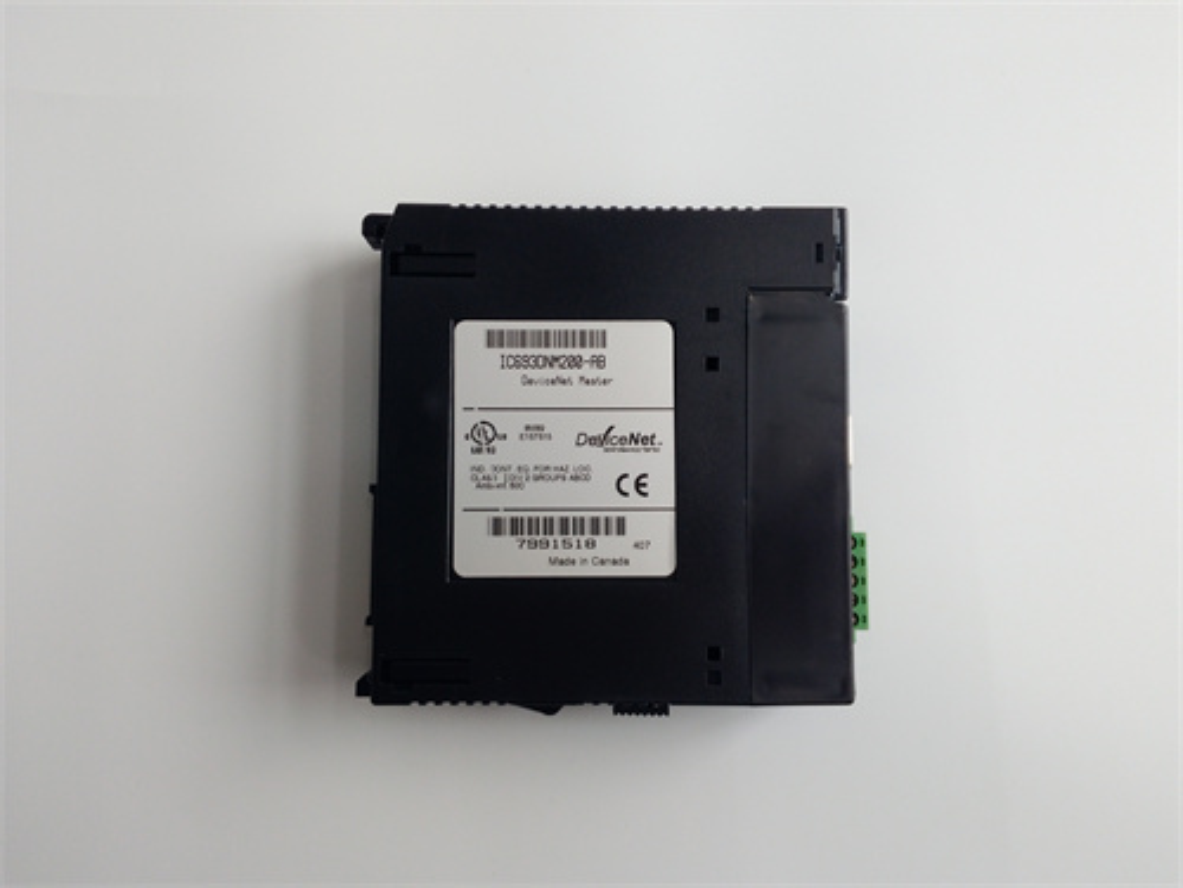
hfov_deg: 65.3
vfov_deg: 51.4
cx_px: 592
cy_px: 444
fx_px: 923
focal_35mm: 27
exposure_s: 1/33
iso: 117
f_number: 2
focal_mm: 3.79
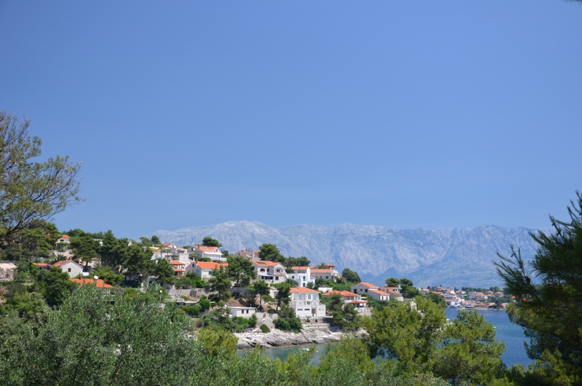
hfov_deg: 46.5
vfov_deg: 31.8
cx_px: 291
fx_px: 678
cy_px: 193
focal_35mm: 42
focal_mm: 28
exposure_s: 1/250
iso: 200
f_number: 8
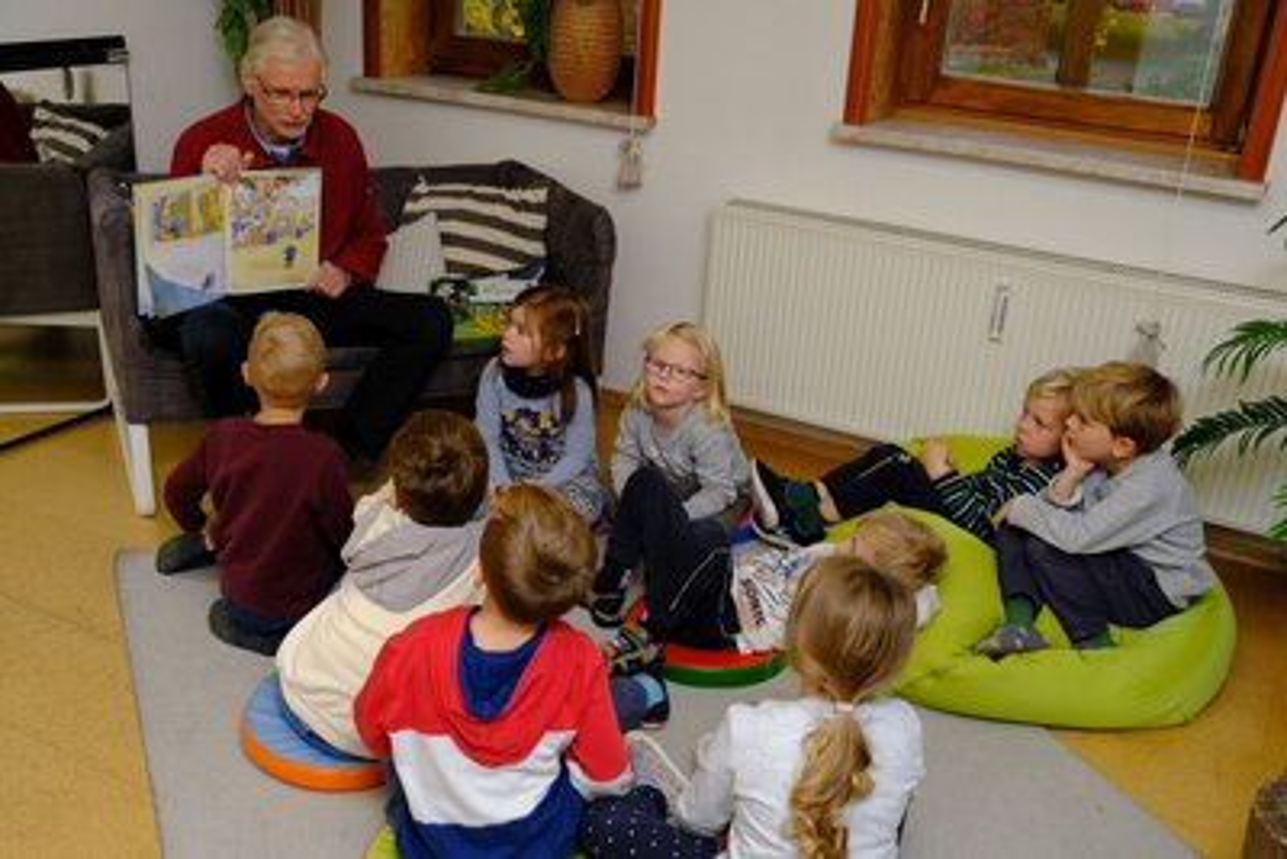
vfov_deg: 36.9
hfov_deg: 53.1
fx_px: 1287
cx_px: 644
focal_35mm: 36
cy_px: 430
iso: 400
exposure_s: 1/125
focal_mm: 24.3
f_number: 3.2
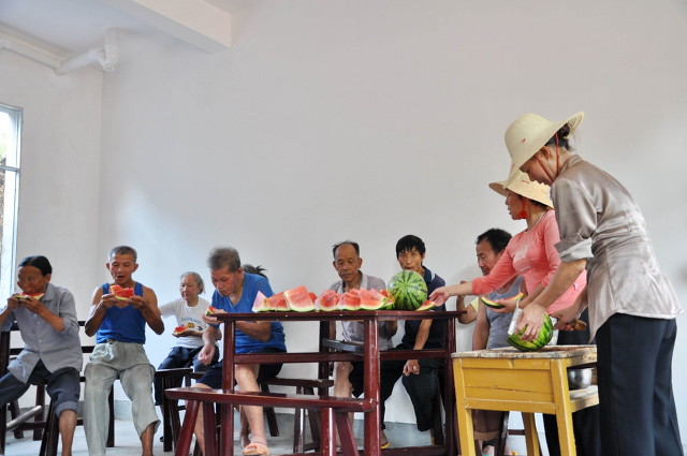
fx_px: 629
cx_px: 344
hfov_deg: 57.3
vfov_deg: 39.9
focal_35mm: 33
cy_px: 228
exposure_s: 1/60
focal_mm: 22
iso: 500
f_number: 4
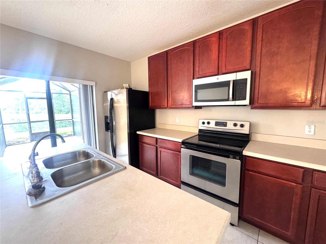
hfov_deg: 102.1
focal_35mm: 14
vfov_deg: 85.7
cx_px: 163
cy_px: 122
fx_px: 132
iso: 640
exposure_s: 1/60
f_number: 2.2
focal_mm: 2.22
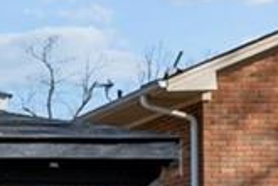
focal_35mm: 130
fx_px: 1004
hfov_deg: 12.5
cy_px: 273
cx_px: -382
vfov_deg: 10.2
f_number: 7.1
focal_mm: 21
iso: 200
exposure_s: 1/320
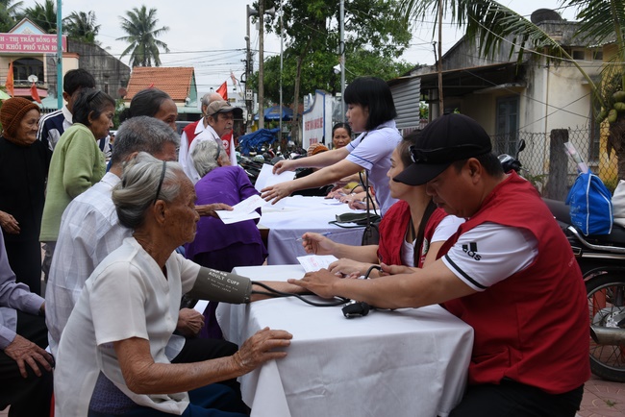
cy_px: 208
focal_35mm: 35
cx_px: 312
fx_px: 608
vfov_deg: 37.9
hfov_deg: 54.4
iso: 100
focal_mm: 35
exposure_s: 1/100
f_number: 6.3
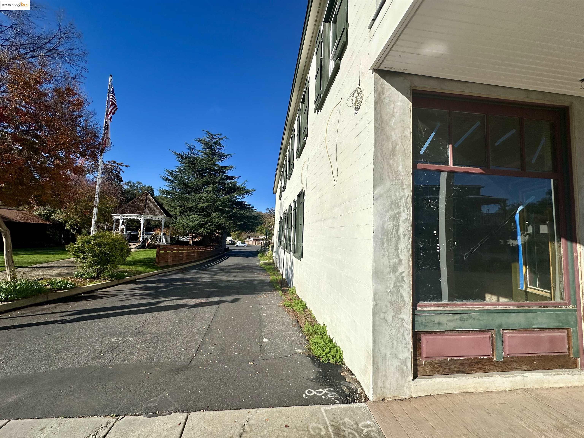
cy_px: 219
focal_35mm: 14
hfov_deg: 102.1
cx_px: 292
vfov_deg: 85.7
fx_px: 236
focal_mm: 2.22
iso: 50
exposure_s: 1/5814
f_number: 2.2
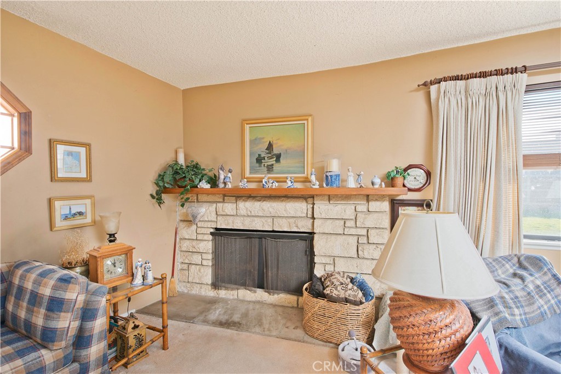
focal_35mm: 16
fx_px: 249
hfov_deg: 96.7
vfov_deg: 73.8
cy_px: 187
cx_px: 280
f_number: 5.6
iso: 400
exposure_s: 1/200
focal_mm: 16
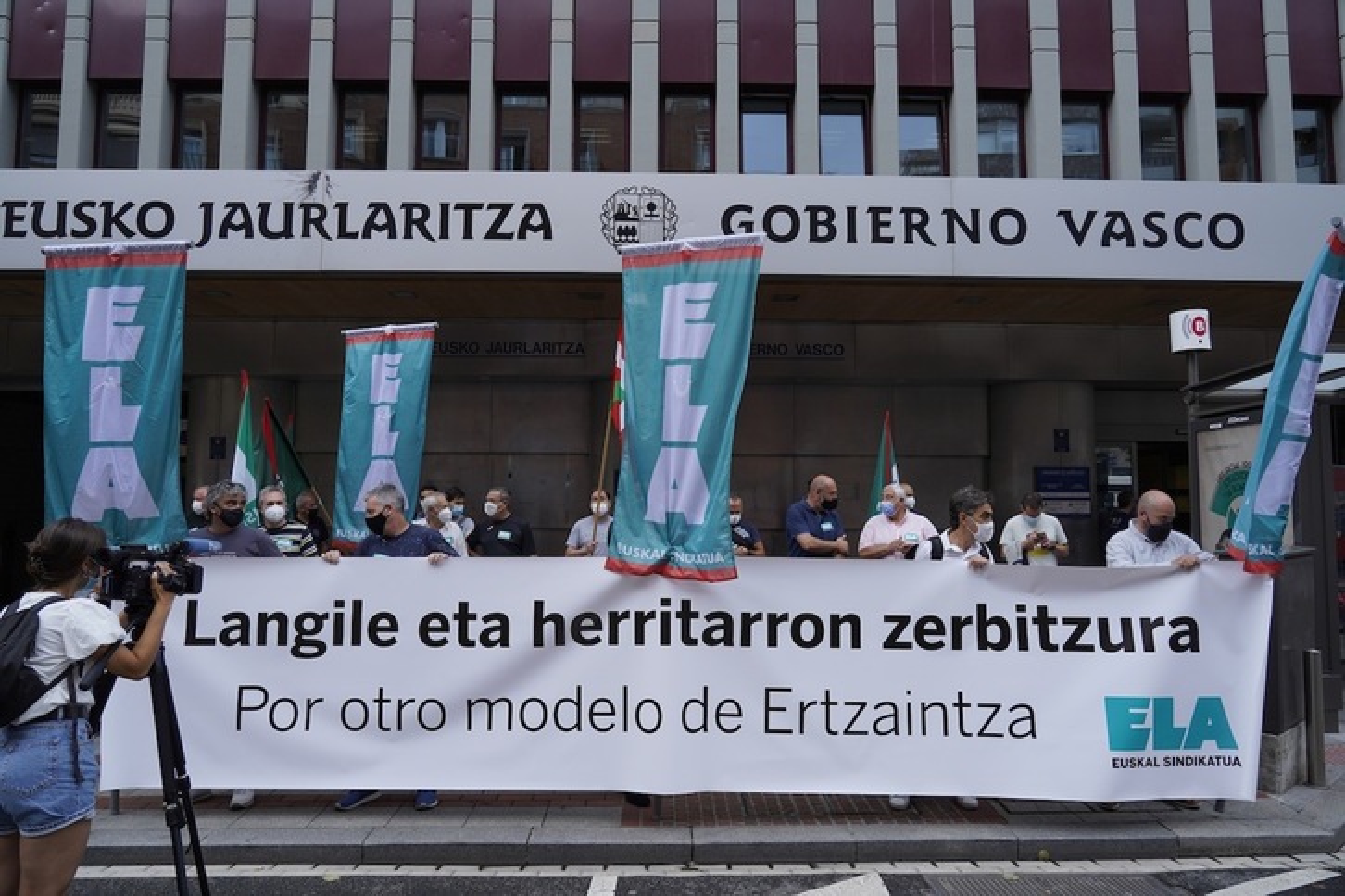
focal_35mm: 24
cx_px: 672
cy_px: 448
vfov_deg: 53.1
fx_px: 897
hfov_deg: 73.7
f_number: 4
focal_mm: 24
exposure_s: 1/320
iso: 200
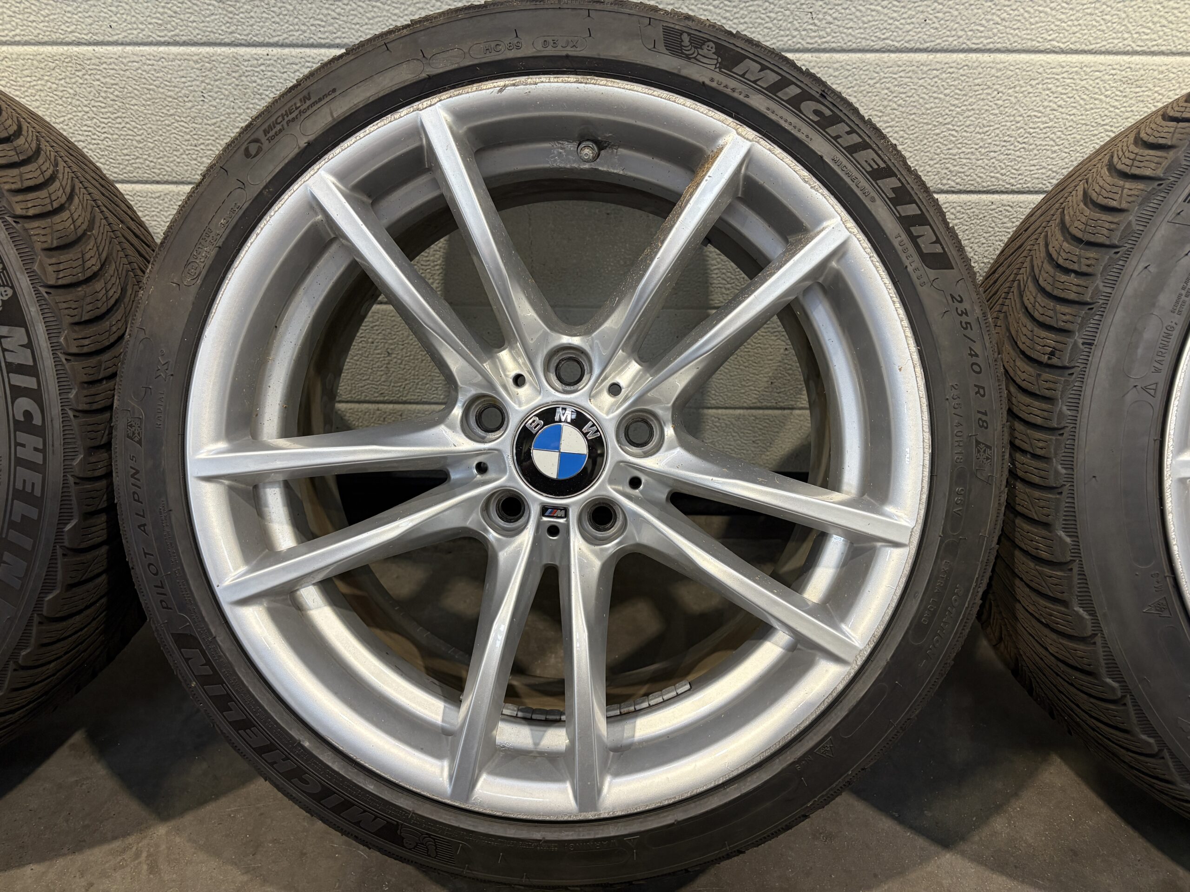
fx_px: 894
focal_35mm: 26
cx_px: 595
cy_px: 446
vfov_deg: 53.1
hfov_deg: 67.3
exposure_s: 1/50
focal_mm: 5.96
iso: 160
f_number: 1.6
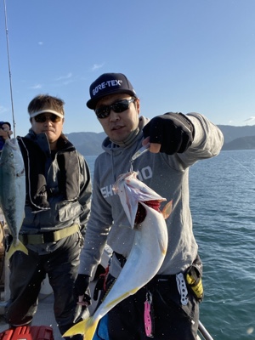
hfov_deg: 46.8
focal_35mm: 30
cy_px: 170
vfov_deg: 60.0
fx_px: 295
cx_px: 128
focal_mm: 2.71
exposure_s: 1/621
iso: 25
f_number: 2.2
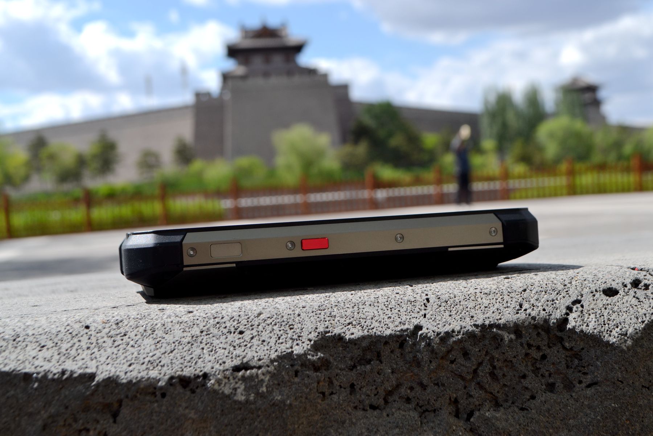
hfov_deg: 41.1
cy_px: 218
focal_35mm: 48
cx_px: 326
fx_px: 871
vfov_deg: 28.1
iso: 100
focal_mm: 32
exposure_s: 1/250
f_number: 7.1
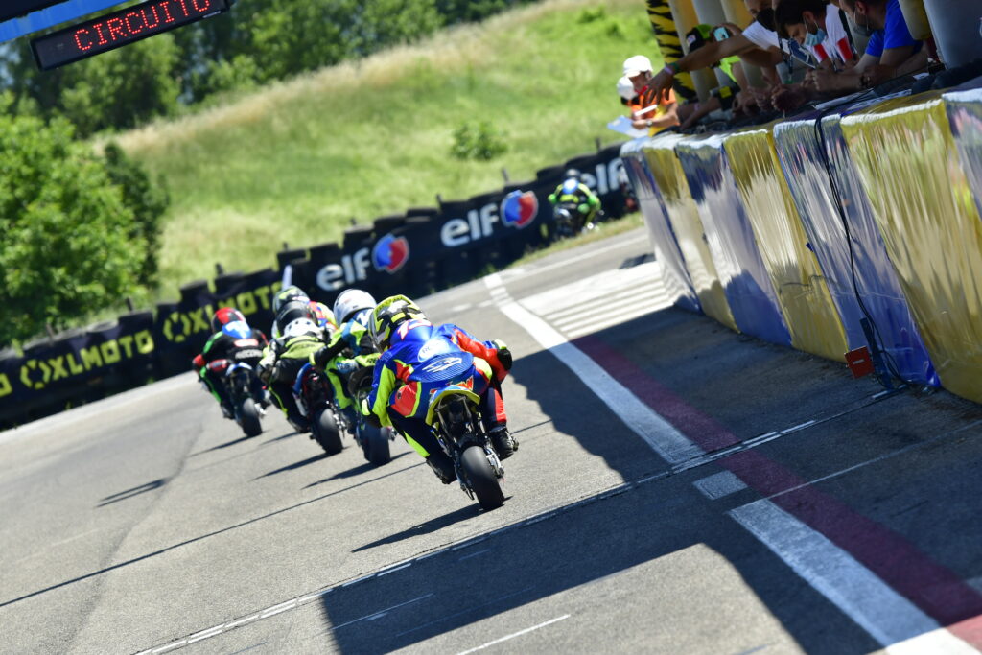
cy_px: 328
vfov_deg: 5.7
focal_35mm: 240
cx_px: 491
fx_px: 6547
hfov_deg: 8.6
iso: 400
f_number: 6.3
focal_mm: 160
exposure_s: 1/1250
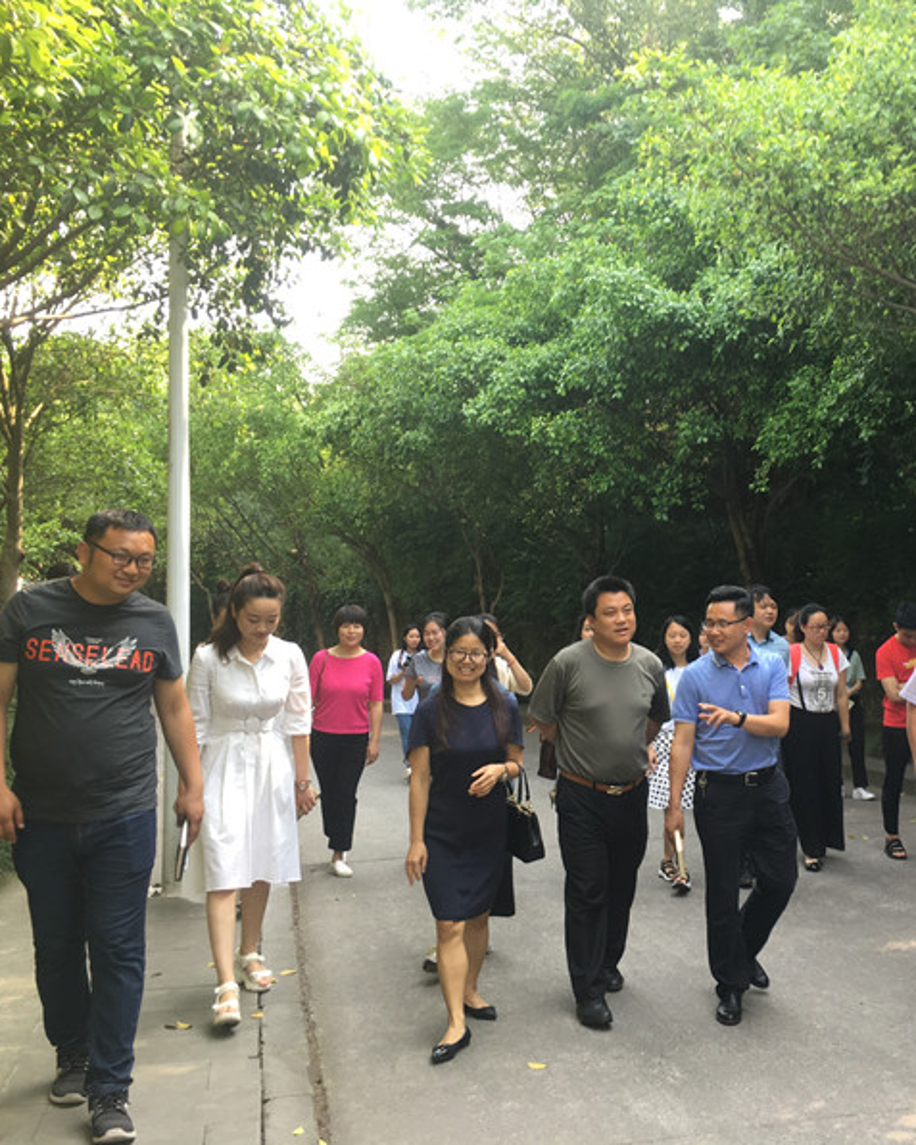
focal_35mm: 38
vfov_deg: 47.9
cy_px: 571
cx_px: 678
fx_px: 1287
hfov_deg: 38.2
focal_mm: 4.15
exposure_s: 1/100
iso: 32
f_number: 2.2
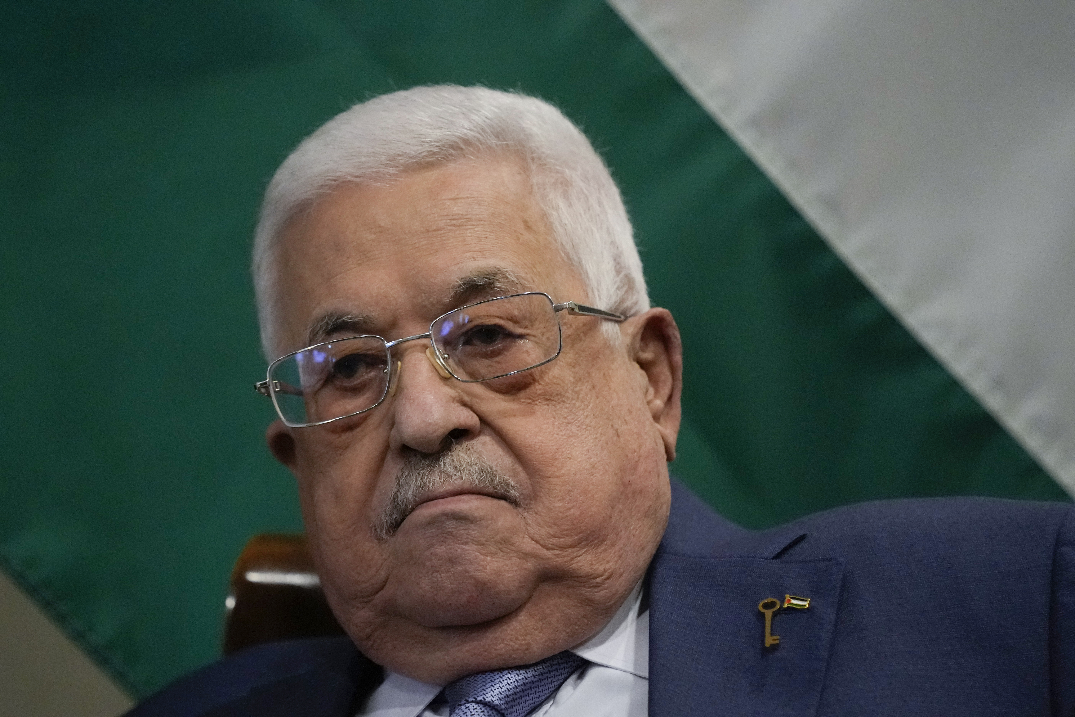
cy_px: 358
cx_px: 538
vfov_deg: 4.6
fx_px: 8958
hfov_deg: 6.9
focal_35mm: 300
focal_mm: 200
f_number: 3.2
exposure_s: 1/250
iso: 5000
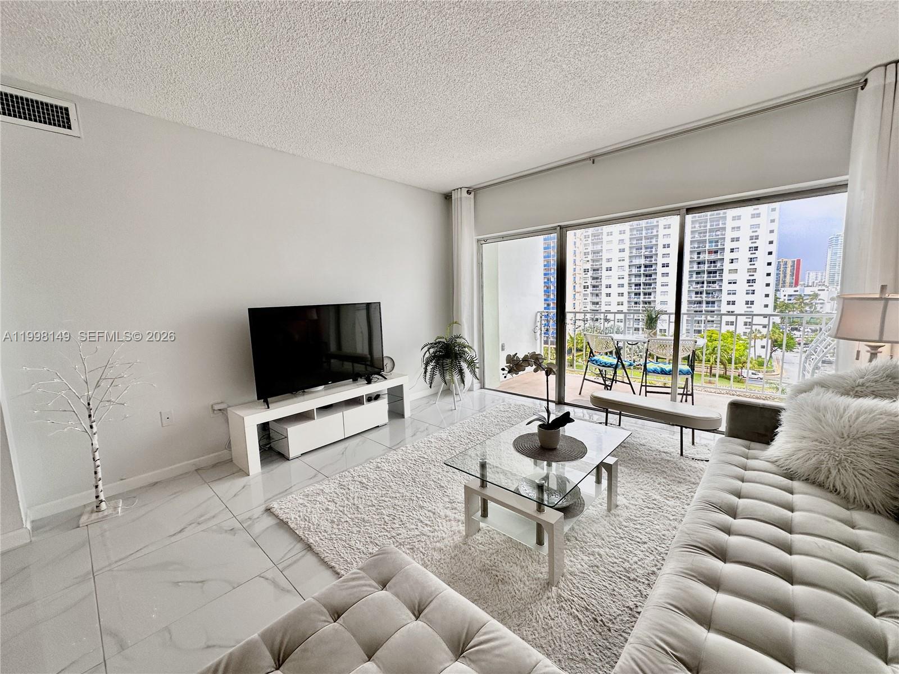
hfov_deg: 102.1
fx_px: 364
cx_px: 450
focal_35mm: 14
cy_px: 337
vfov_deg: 85.7
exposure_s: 1/407
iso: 40
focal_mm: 2.22
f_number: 2.2
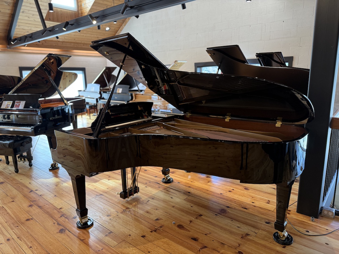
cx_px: 170
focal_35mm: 24
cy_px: 127
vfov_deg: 56.8
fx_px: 235
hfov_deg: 71.6
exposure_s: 1/120
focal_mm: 6.76
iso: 200
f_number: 1.78
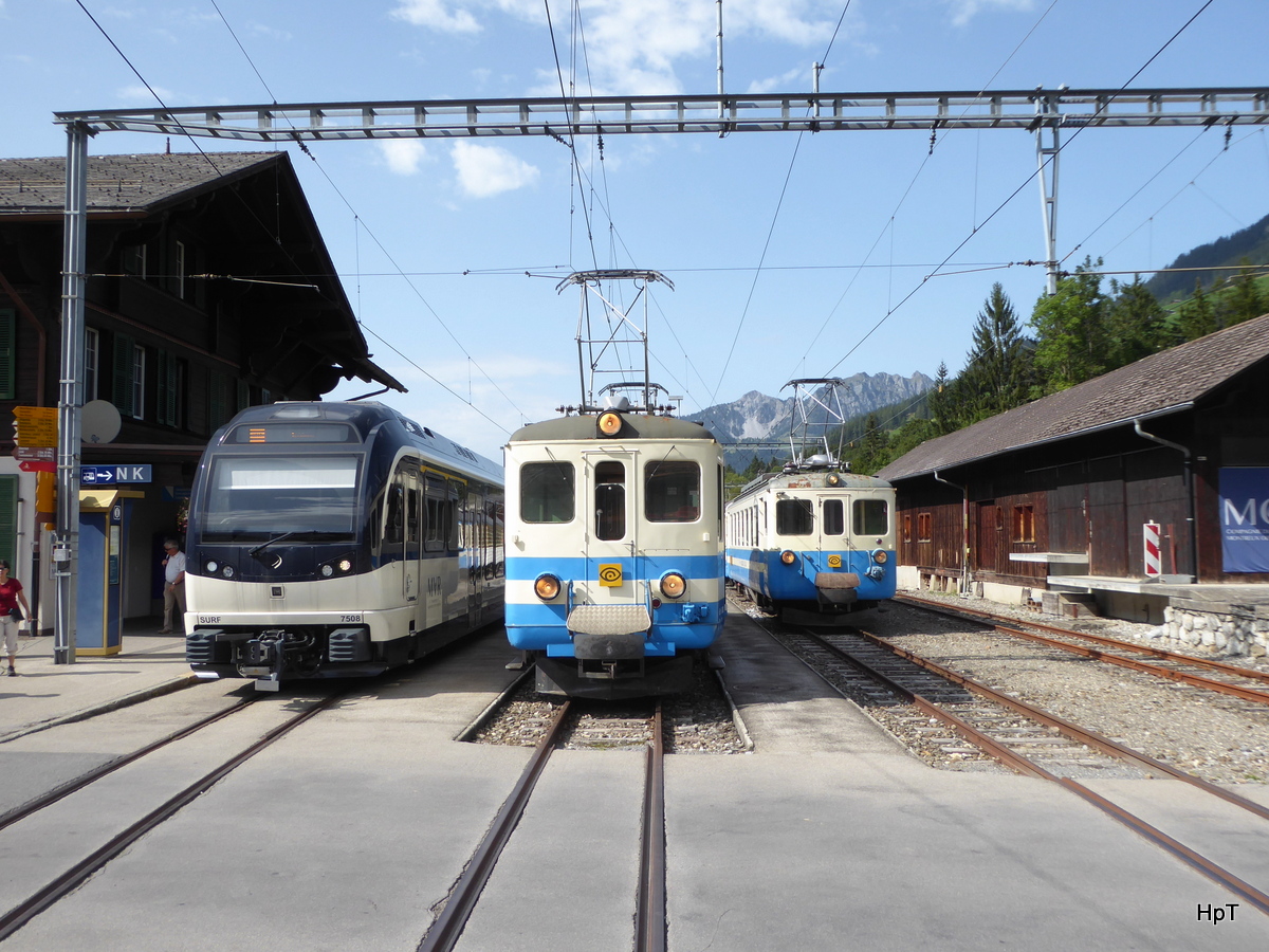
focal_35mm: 32
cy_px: 476
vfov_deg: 44.2
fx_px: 1173
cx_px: 634
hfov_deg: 56.8
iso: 80
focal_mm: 5.4
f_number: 3.5
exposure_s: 1/500
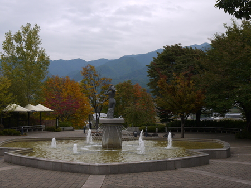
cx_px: 126
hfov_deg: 34.4
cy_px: 94
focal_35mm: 56
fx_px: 406
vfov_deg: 26.1
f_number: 8
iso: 160
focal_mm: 28
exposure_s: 1/250
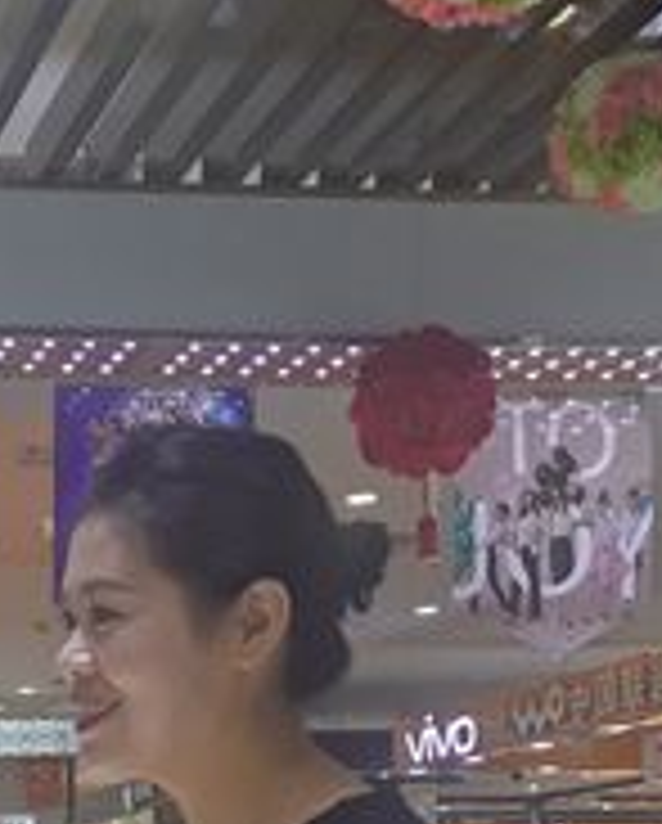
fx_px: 2419
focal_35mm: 99
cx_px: -243
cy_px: 932
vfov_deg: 18.5
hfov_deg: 14.8
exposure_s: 1/100
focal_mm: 4.73
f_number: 2.2
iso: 50
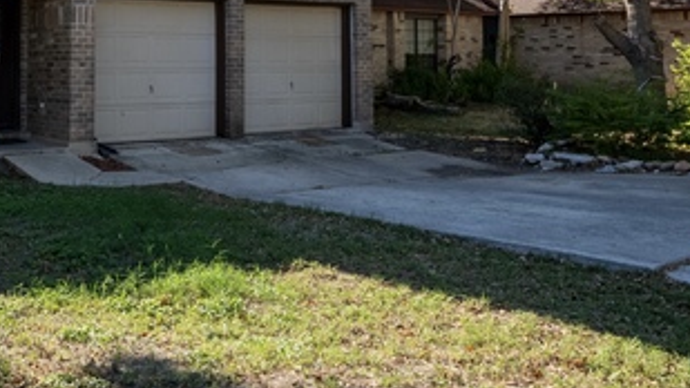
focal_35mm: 39
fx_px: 720
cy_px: 19
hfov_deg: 47.7
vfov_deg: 28.7
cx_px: 116
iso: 800
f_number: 8
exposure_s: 1/4000
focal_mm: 12.1
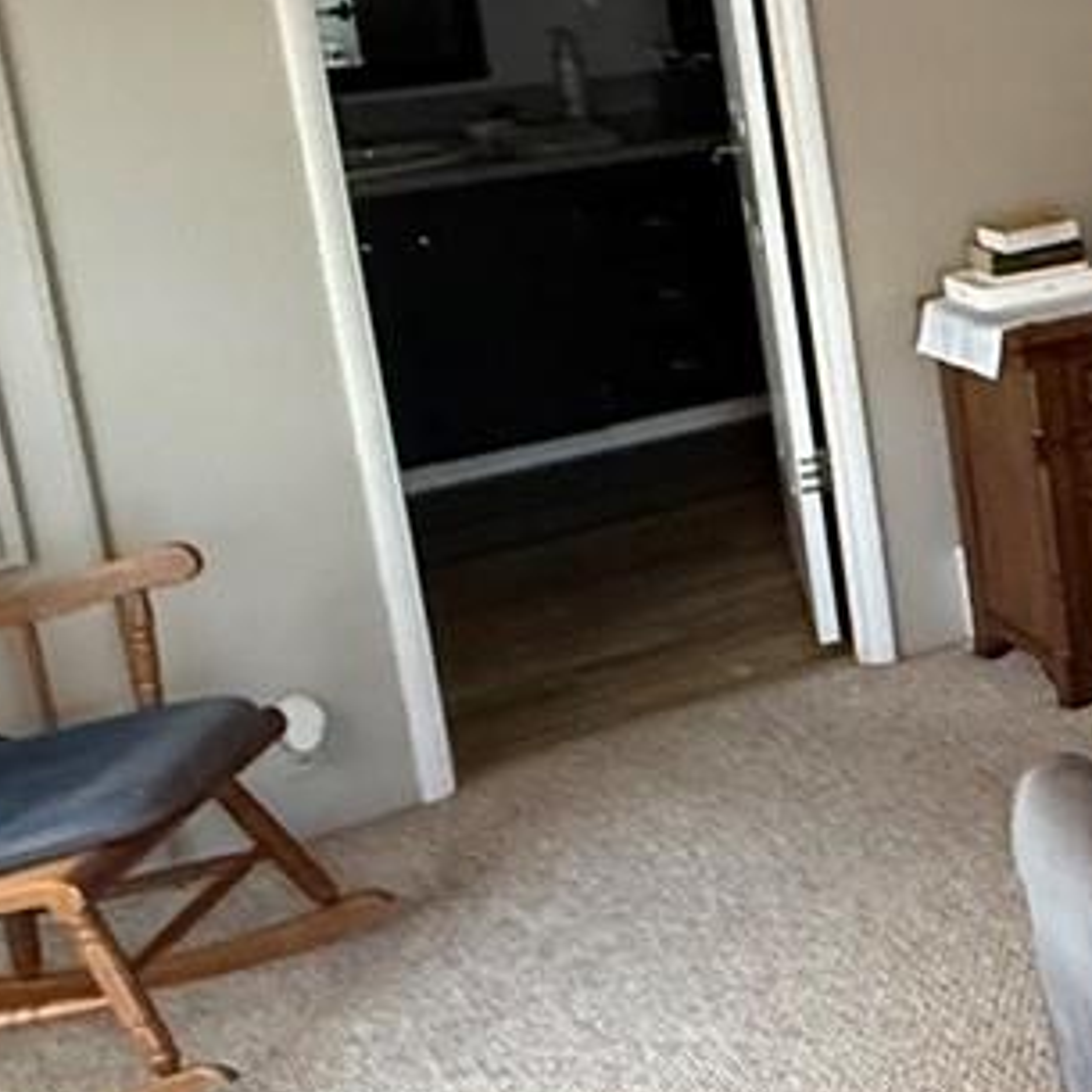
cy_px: 197
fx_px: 2320
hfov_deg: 18.9
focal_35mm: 65
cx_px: 2062
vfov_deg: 26.0
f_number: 2.2
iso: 1000
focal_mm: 2.22
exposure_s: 1/60
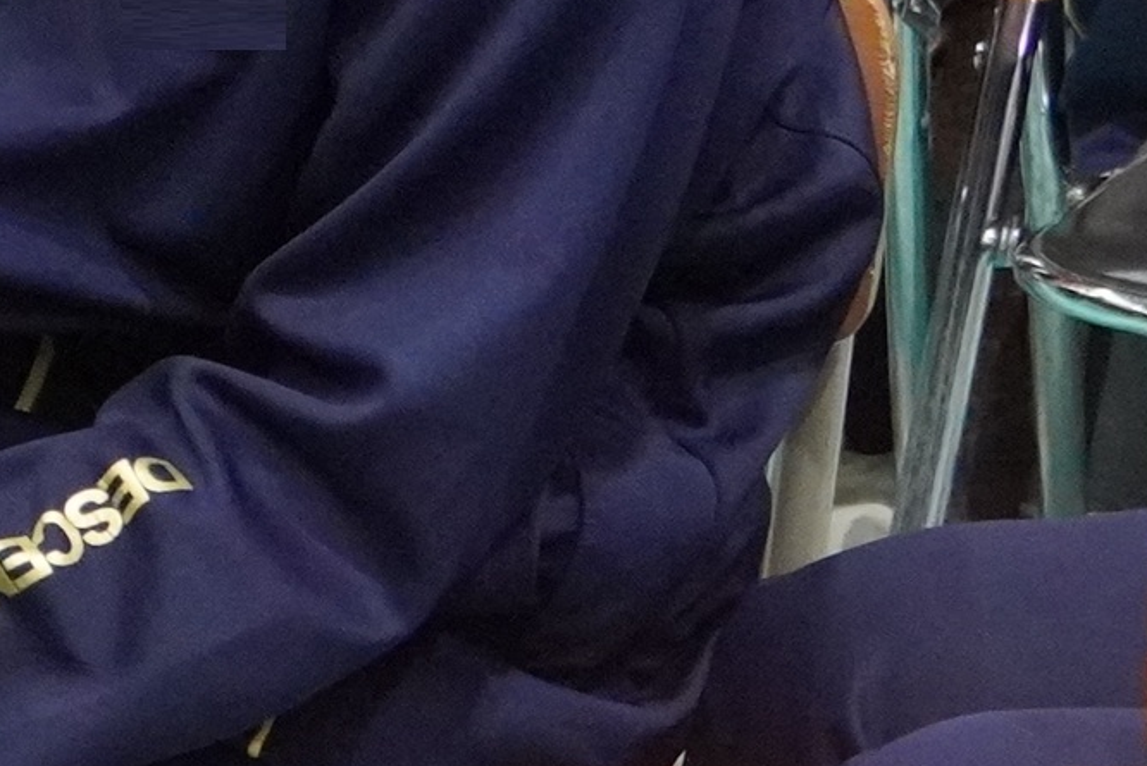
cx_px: -1710
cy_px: -231
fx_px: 6695
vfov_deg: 6.5
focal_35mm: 210
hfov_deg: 8.8
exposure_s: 1/160
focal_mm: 22
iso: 4000
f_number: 4
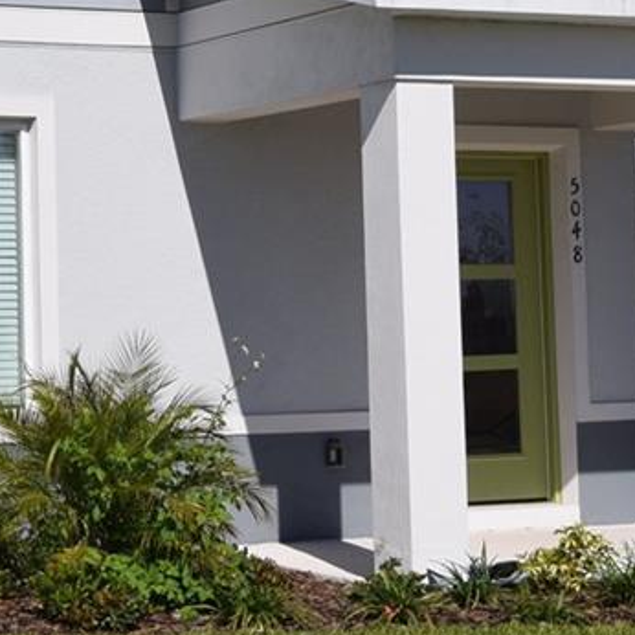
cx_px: 0
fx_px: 2449
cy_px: 169
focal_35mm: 118
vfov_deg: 14.7
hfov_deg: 14.5
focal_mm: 20
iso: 200
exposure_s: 1/1000
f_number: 9
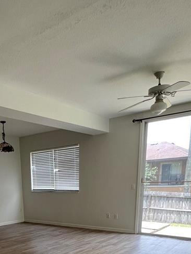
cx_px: 51
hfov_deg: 43.0
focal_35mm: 32
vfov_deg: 47.3
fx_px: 235
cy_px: 253
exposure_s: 1/120
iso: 50
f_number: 1.8
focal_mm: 1.57
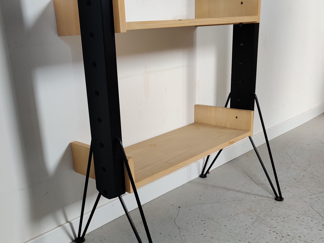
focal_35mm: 39
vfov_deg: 36.7
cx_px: 142
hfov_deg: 47.8
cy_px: 147
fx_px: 365
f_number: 1.65
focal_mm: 4.75
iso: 160
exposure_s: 1/50
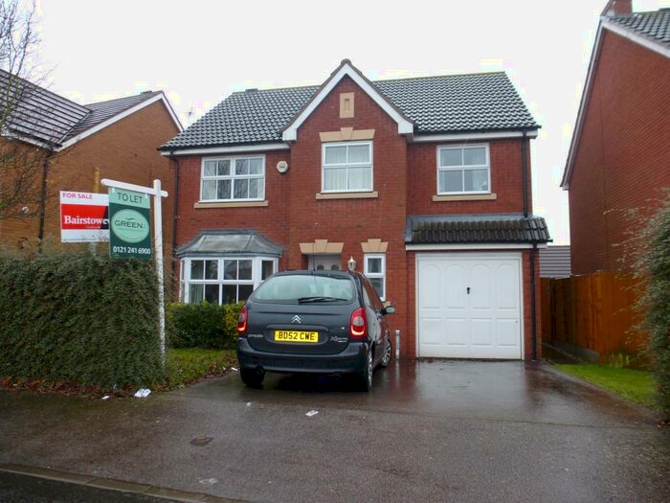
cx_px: 335
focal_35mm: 24
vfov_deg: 56.8
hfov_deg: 71.6
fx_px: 465
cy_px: 252
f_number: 3.3
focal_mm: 4.3
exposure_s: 1/80
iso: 100
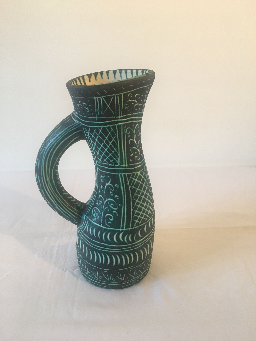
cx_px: 128
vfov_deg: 61.7
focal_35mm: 29
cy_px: 170
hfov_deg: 48.2
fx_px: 286
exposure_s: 1/33
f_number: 2.2
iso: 25
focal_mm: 4.15
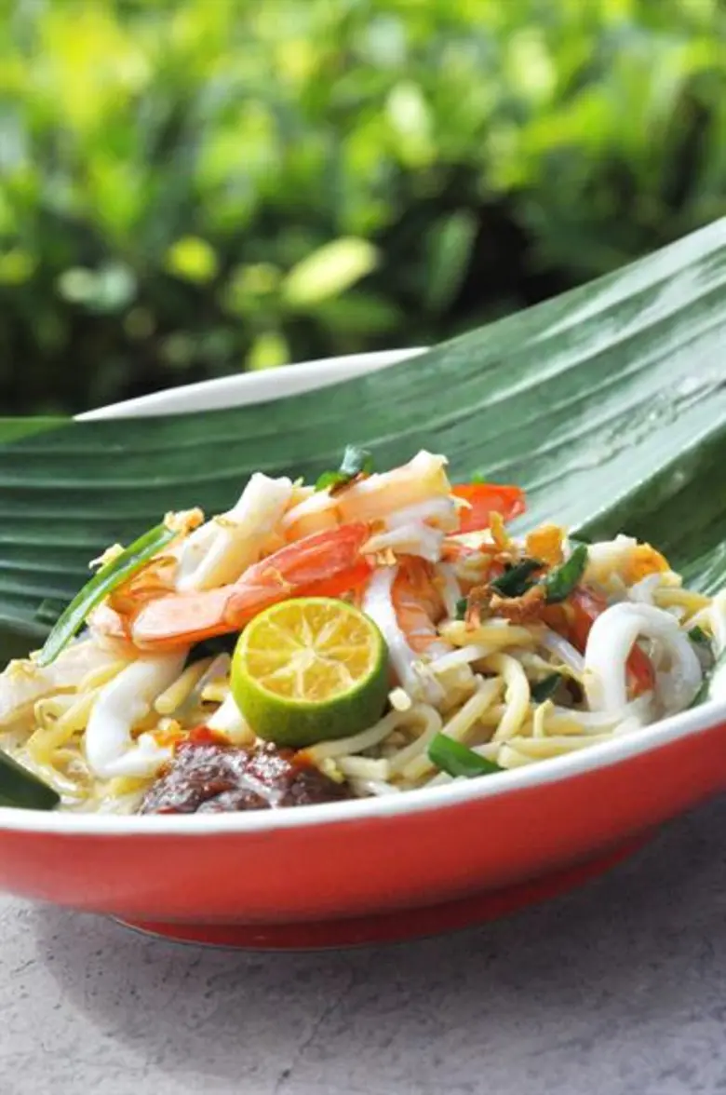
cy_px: 548
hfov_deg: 8.7
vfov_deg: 13.1
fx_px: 4781
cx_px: 363
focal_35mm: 158
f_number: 11
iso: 1250
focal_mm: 105
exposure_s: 1/2000
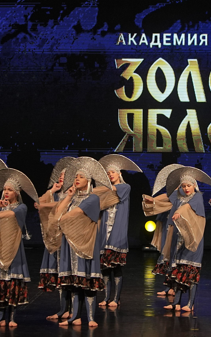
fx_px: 1481
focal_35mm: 161
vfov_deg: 13.0
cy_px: 168
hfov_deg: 8.1
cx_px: 165
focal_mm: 70
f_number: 4
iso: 1600
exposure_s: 1/400
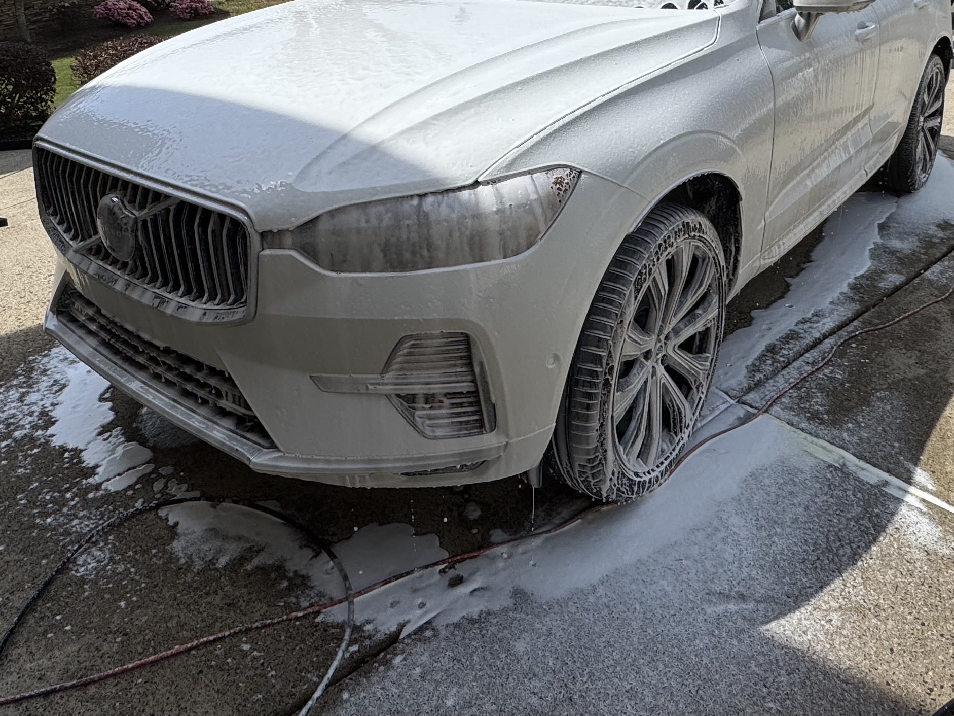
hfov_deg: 59.8
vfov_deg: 44.2
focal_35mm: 30
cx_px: 531
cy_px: 128
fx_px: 827
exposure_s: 1/3546
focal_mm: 2.22
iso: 50
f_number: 2.2
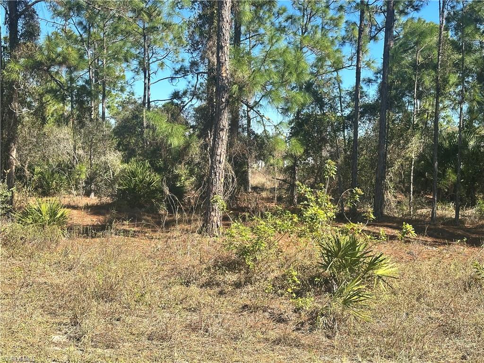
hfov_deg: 39.7
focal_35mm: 48
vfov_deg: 30.3
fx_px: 671
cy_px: 182
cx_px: 242
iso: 64
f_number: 1.78
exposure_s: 1/1695
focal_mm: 6.86
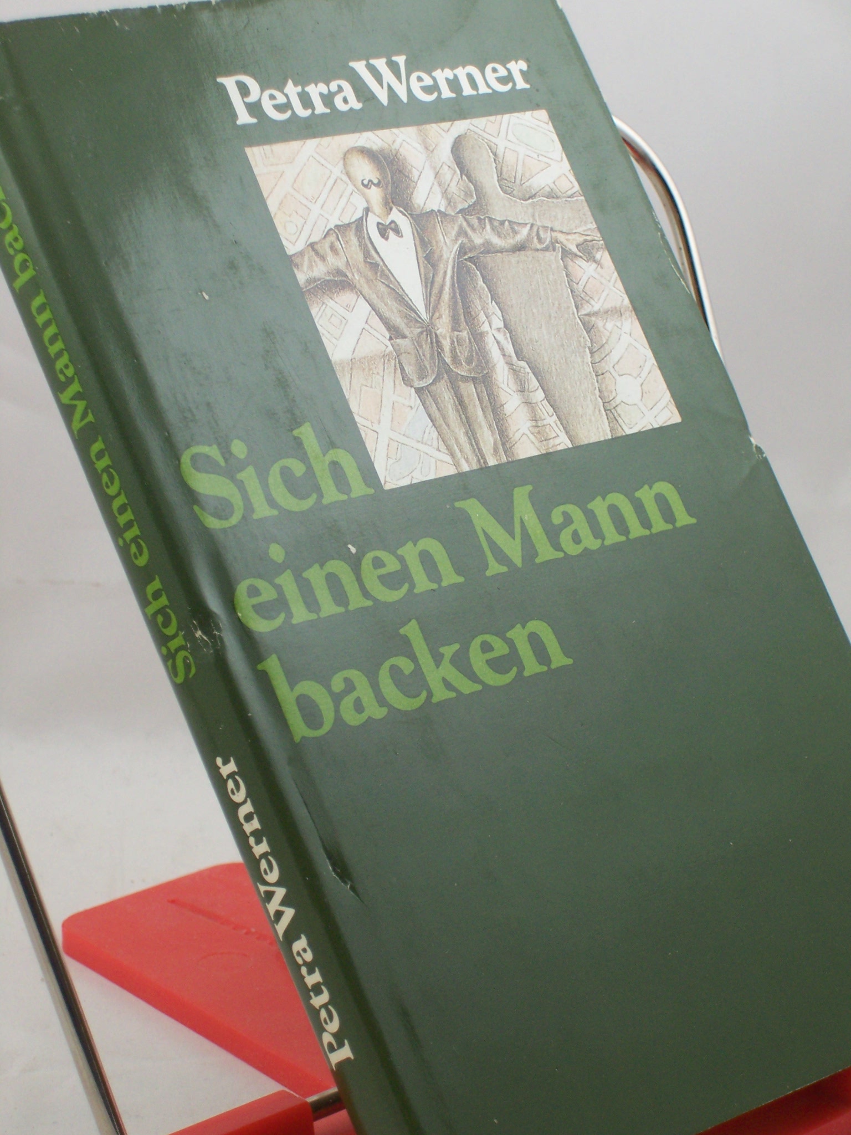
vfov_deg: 19.3
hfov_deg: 14.5
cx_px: 426
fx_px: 3343
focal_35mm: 102
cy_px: 568
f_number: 4.6
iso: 160
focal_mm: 16.8
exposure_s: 1/80
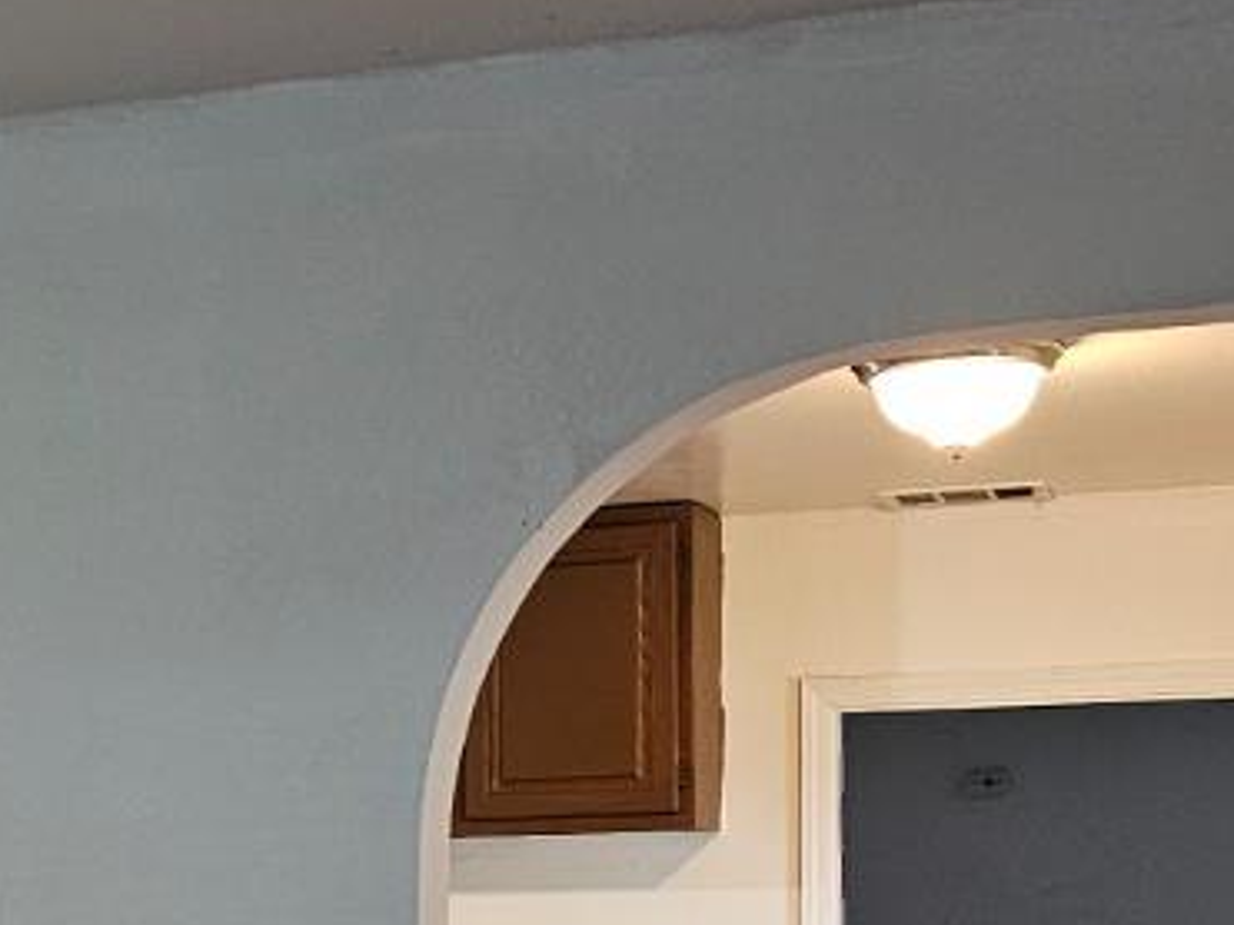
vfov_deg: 15.4
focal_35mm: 93
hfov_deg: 20.3
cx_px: -47
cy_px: 1040
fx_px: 3314
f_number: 1.7
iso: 800
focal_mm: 6.3
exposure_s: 1/120
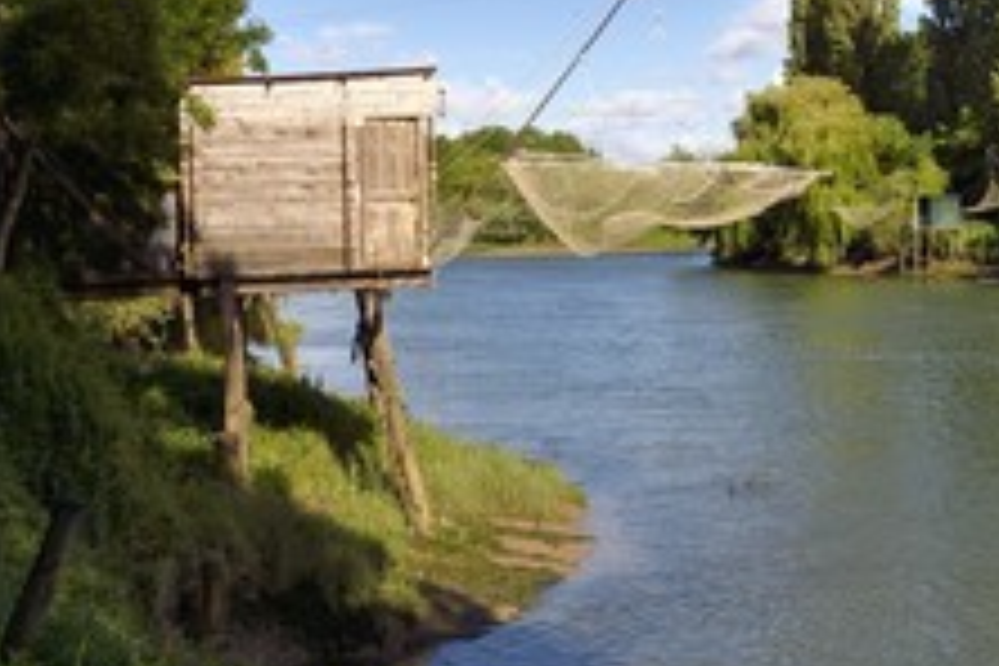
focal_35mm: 72
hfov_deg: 27.4
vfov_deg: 18.9
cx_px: 821
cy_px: 207
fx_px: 1998
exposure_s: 1/250
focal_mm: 38
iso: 200
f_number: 18
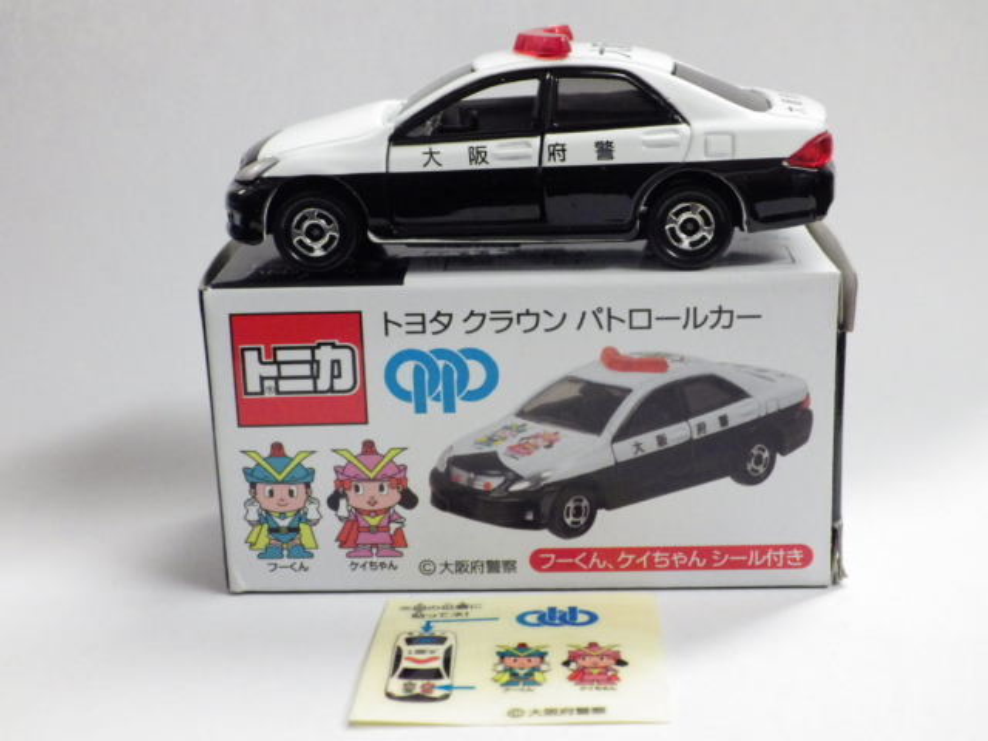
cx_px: 494
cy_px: 370
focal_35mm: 59
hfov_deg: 32.7
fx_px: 1684
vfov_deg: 24.8
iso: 800
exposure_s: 1/50
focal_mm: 10.7
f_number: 4
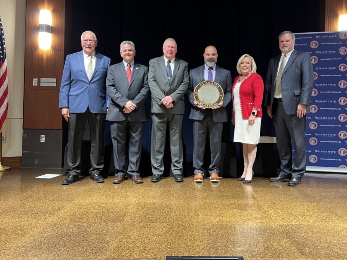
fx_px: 331
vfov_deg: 42.7
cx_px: 188
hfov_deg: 55.3
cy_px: 101
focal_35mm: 33
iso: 320
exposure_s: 1/60
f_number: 1.5
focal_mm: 5.7
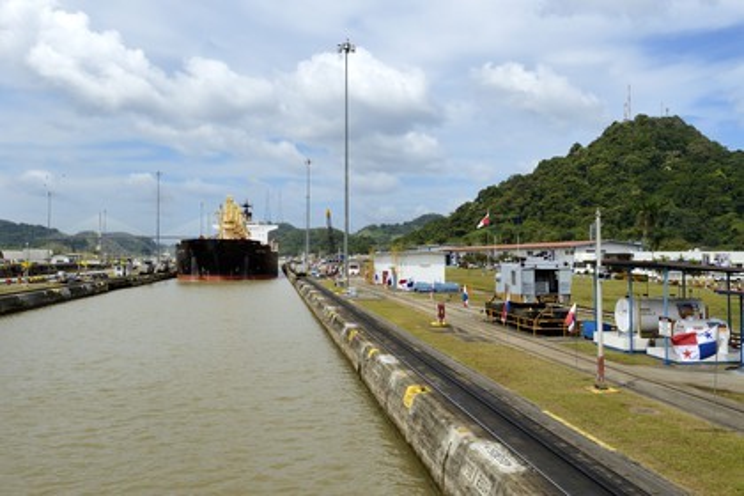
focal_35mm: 34
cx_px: 372
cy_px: 248
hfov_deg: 55.8
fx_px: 703
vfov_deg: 38.9
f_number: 16
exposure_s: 1/250
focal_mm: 34
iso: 200
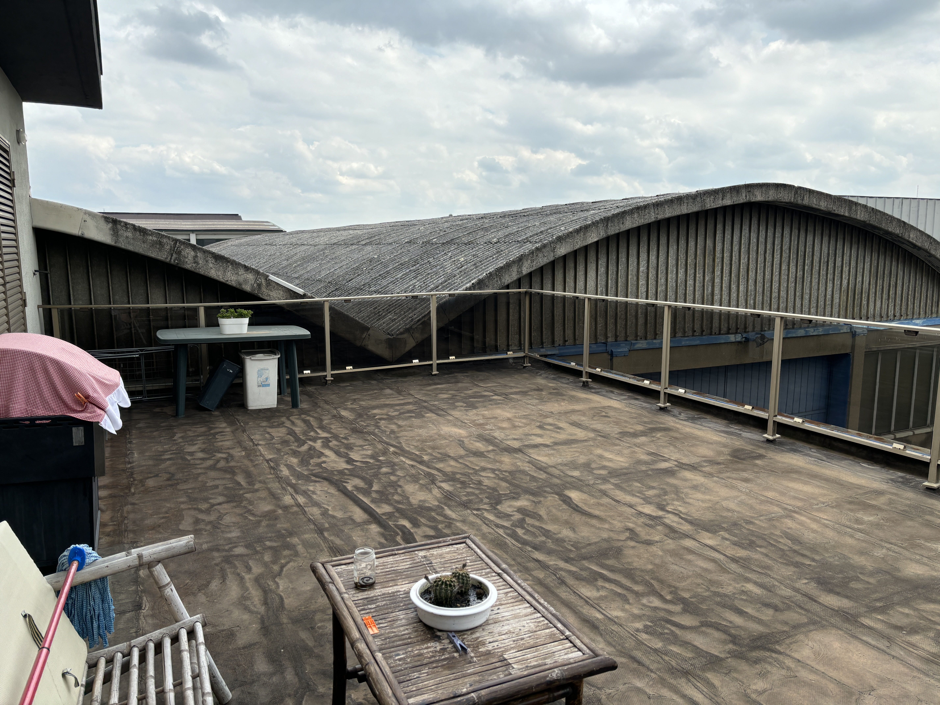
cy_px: 352
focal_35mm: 26
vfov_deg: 53.1
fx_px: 706
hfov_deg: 67.3
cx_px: 470
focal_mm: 5.96
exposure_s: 1/1845
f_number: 1.6
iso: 50
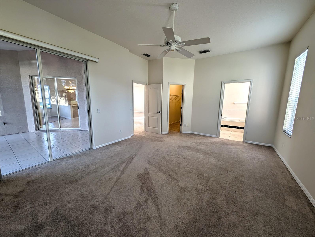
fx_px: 109
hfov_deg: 110.5
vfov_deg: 94.6
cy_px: 118
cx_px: 158
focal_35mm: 12
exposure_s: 1/24
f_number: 1.95
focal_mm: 2.23
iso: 50
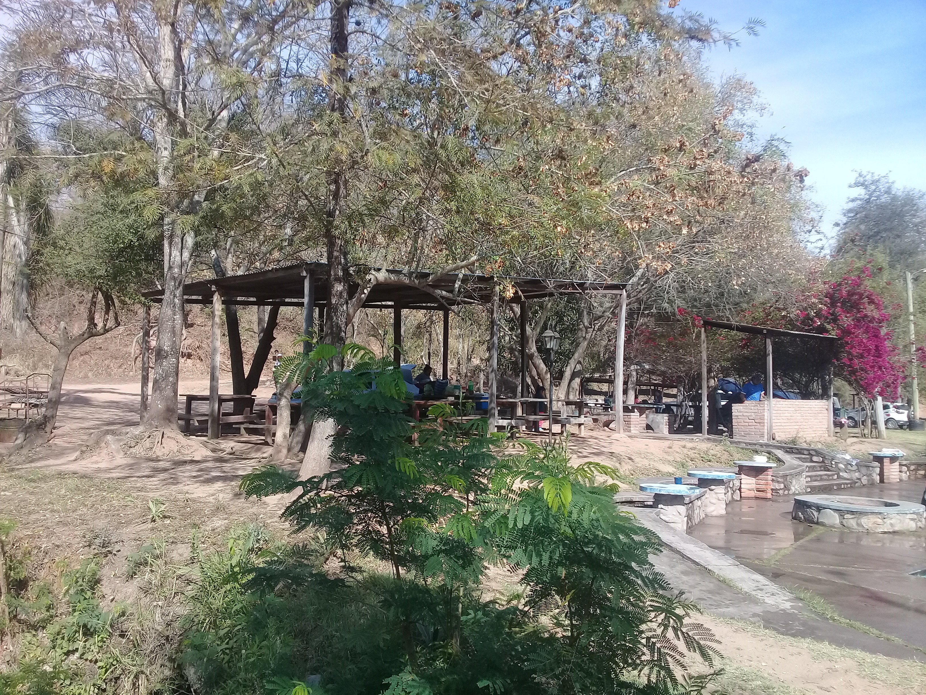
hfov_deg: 58.4
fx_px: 829
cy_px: 348
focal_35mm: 31
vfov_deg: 45.4
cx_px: 463
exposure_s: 1/696
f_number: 2.2
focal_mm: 3.3
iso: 50
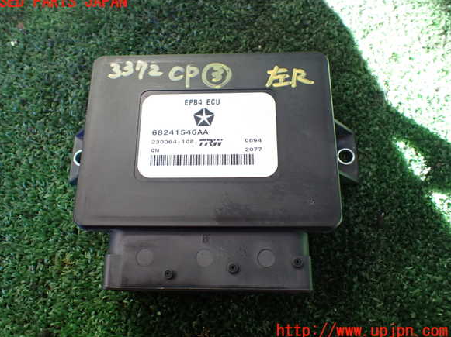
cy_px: 167
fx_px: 404
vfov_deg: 45.4
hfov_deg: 58.4
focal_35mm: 31
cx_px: 219
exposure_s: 1/125
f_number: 2.3
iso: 250
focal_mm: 5.4
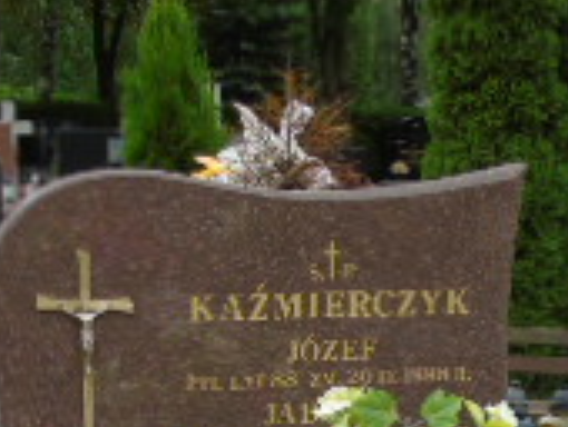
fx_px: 2103
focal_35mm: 128
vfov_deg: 11.0
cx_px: 481
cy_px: 717
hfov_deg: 15.3
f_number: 3.8
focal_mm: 6.1
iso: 80
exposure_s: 1/400
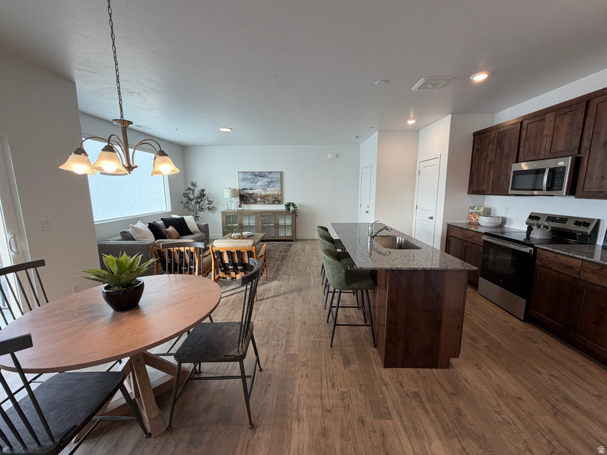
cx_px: 304
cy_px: 228
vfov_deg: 85.7
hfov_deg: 102.1
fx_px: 245
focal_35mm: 14
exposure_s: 1/120
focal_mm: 2.22
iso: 100
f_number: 2.2
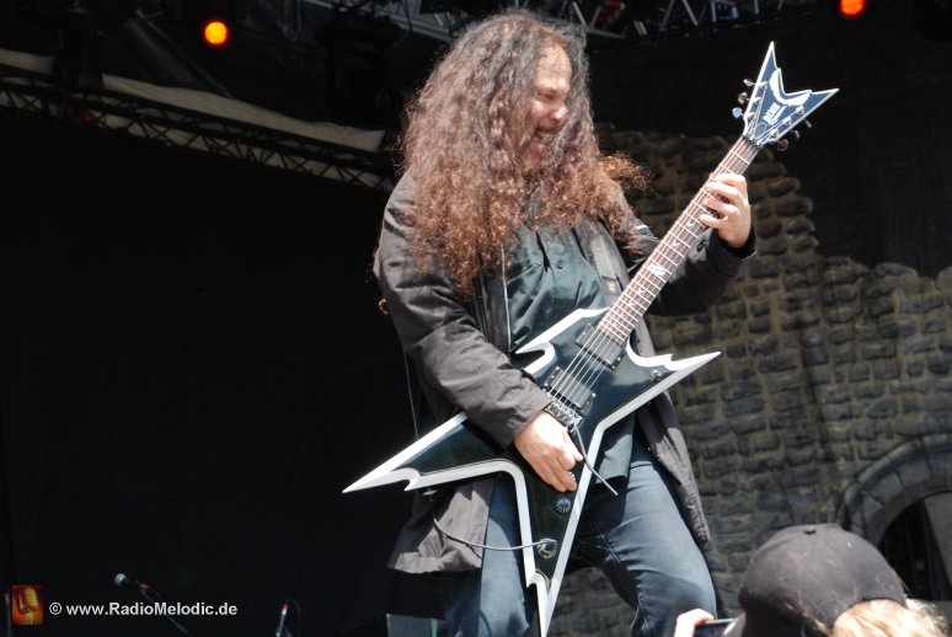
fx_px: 2978
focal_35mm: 112
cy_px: 318
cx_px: 476
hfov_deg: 18.2
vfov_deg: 12.2
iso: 800
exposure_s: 1/400
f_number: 7.1
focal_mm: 75
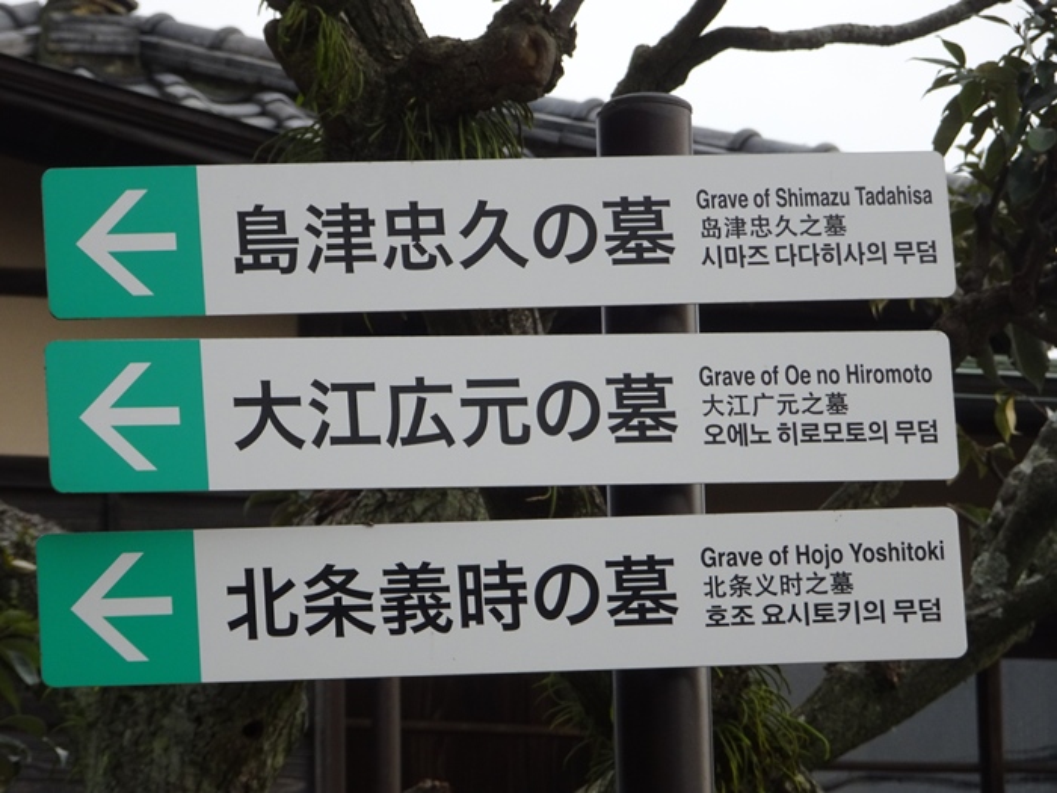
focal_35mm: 225
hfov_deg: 8.8
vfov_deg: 6.6
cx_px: 528
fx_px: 6870
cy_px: 396
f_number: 6.3
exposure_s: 1/250
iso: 160
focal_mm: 38.47
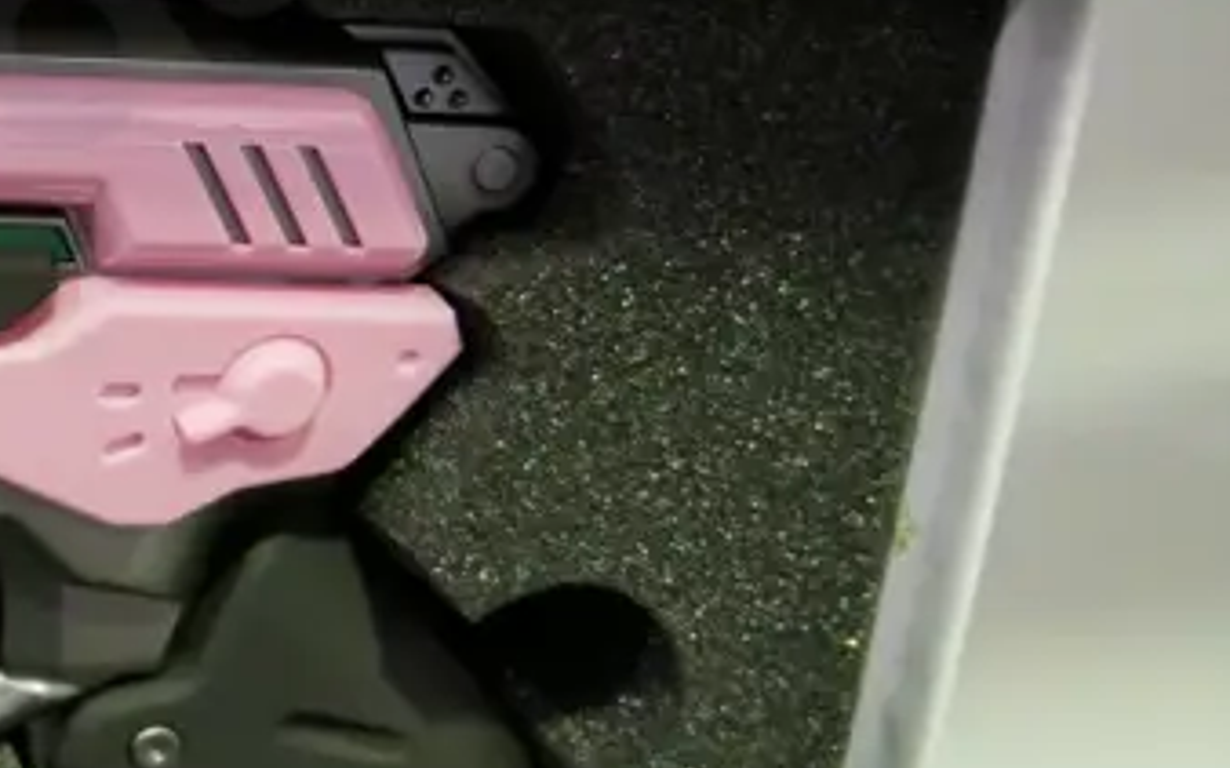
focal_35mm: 77
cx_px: -357
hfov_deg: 23.7
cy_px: 357
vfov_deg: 16.9
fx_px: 2580
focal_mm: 12
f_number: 3.5
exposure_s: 1/60
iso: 2000
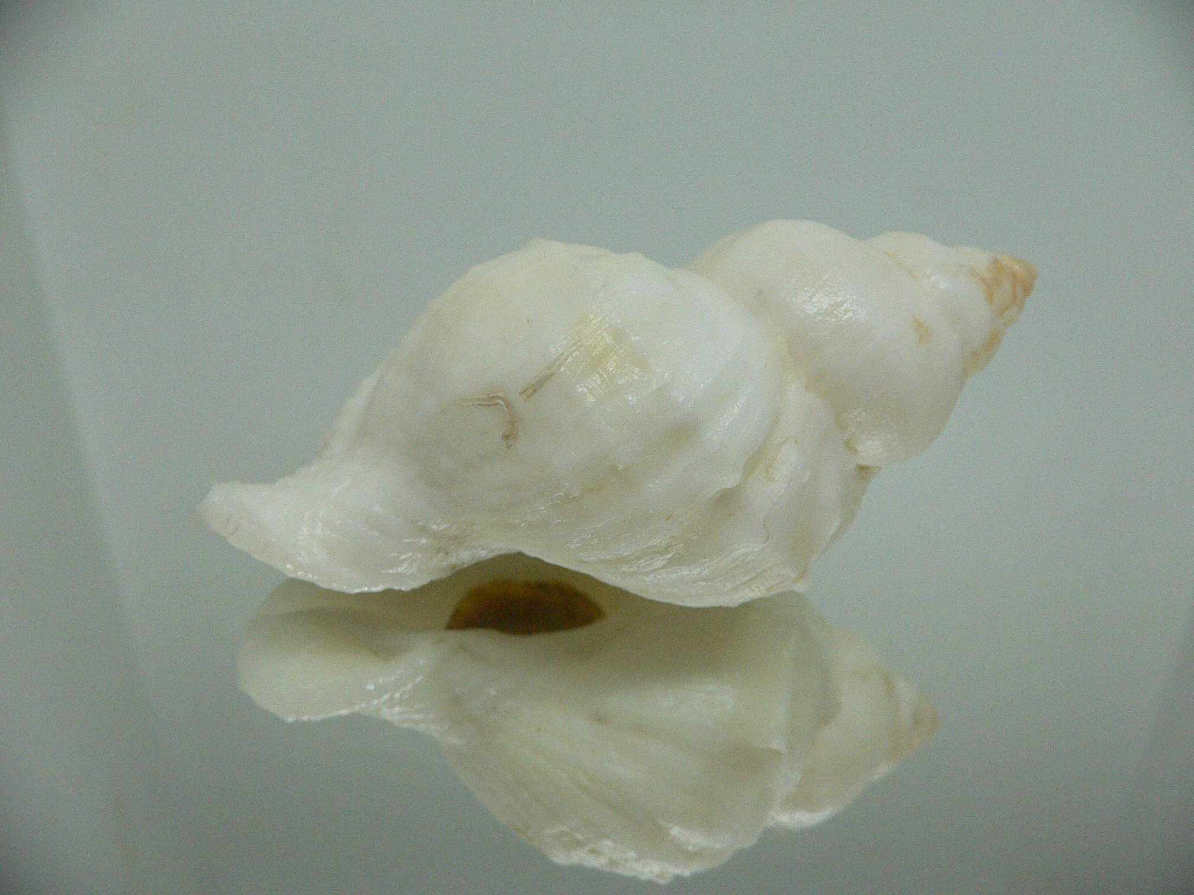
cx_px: 597
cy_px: 448
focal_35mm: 35
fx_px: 1207
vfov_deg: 40.7
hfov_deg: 52.6
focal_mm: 4.6
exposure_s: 1/60
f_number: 2.8
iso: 200
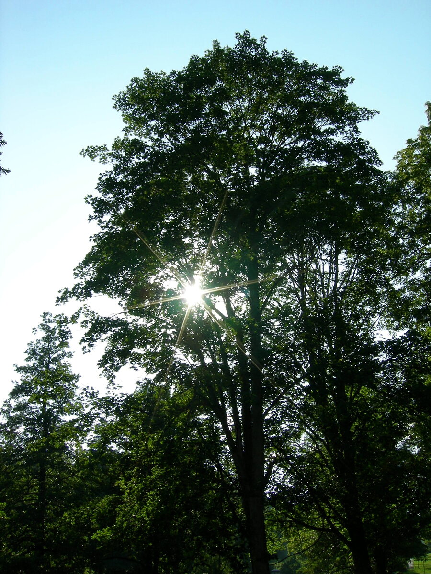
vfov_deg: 51.4
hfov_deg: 39.7
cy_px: 287
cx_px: 216
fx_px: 598
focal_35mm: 36
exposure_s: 1/274
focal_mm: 7.5
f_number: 6
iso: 64
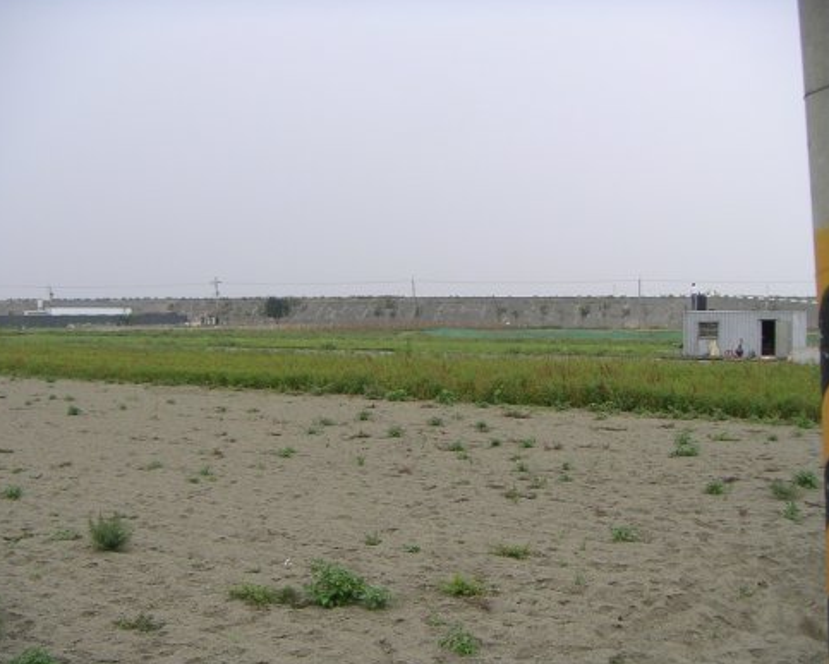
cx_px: 384
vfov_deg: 35.7
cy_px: 324
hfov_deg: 43.8
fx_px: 1031
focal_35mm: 42
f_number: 2.9
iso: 64
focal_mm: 5.1
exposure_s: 1/500
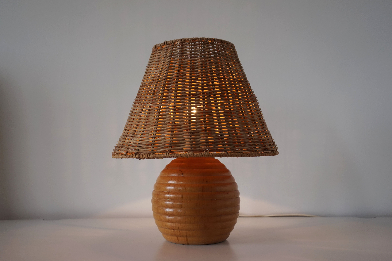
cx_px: 196
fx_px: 359
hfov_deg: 57.2
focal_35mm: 33
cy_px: 130
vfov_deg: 39.9
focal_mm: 22
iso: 250
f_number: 4
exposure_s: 1/160
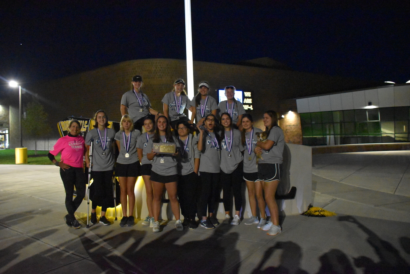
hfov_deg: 67.4
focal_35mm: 27
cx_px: 205
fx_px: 308
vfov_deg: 47.9
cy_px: 137
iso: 11400
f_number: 3.5
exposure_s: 1/60
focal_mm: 18
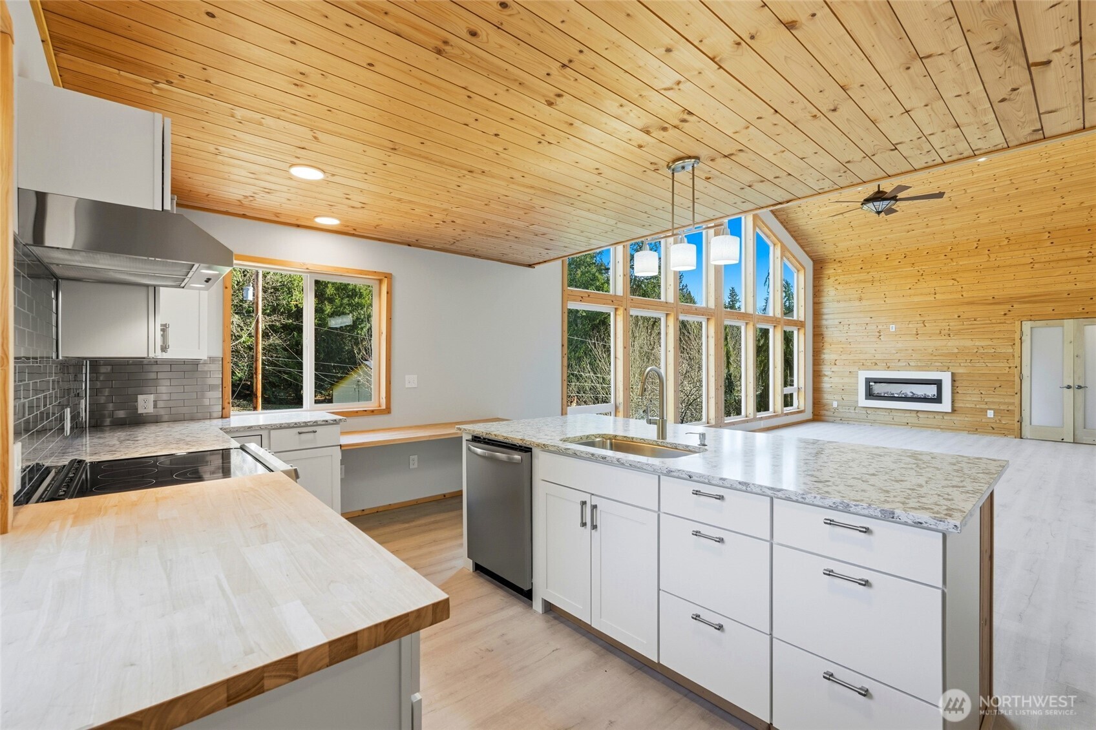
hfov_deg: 96.7
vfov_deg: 73.7
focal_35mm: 16
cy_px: 365
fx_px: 487
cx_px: 548
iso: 400
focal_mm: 16
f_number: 9
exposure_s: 1/500
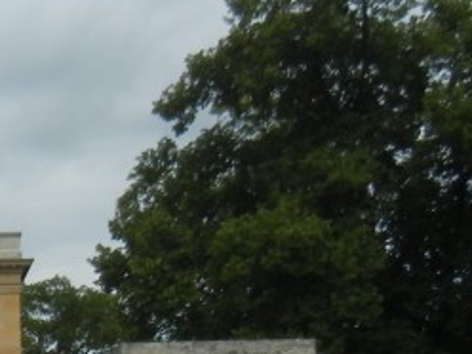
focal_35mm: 124
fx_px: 1691
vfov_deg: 11.7
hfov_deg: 14.7
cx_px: -261
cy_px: 434
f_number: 7
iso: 160
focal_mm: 5.4
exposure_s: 1/558
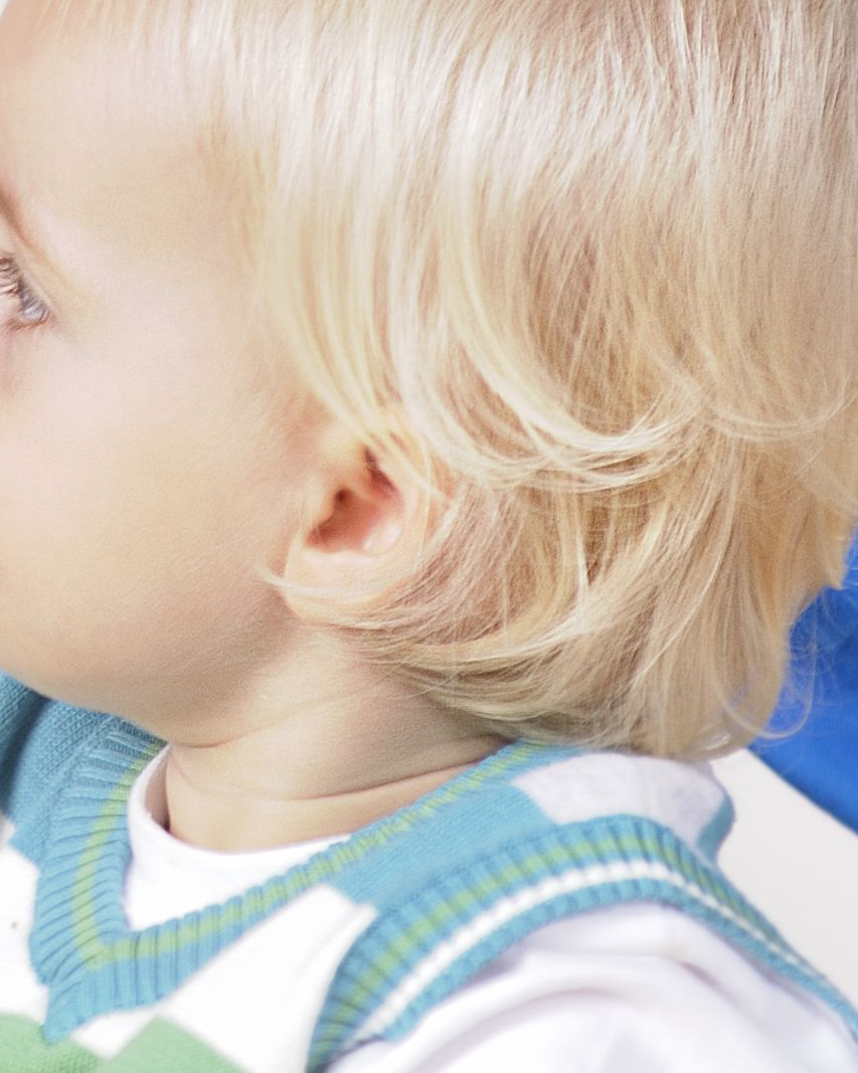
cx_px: -571
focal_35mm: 520
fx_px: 16513
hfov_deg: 3.0
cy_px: 260
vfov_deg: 3.7
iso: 200
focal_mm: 92
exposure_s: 1/250
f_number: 4
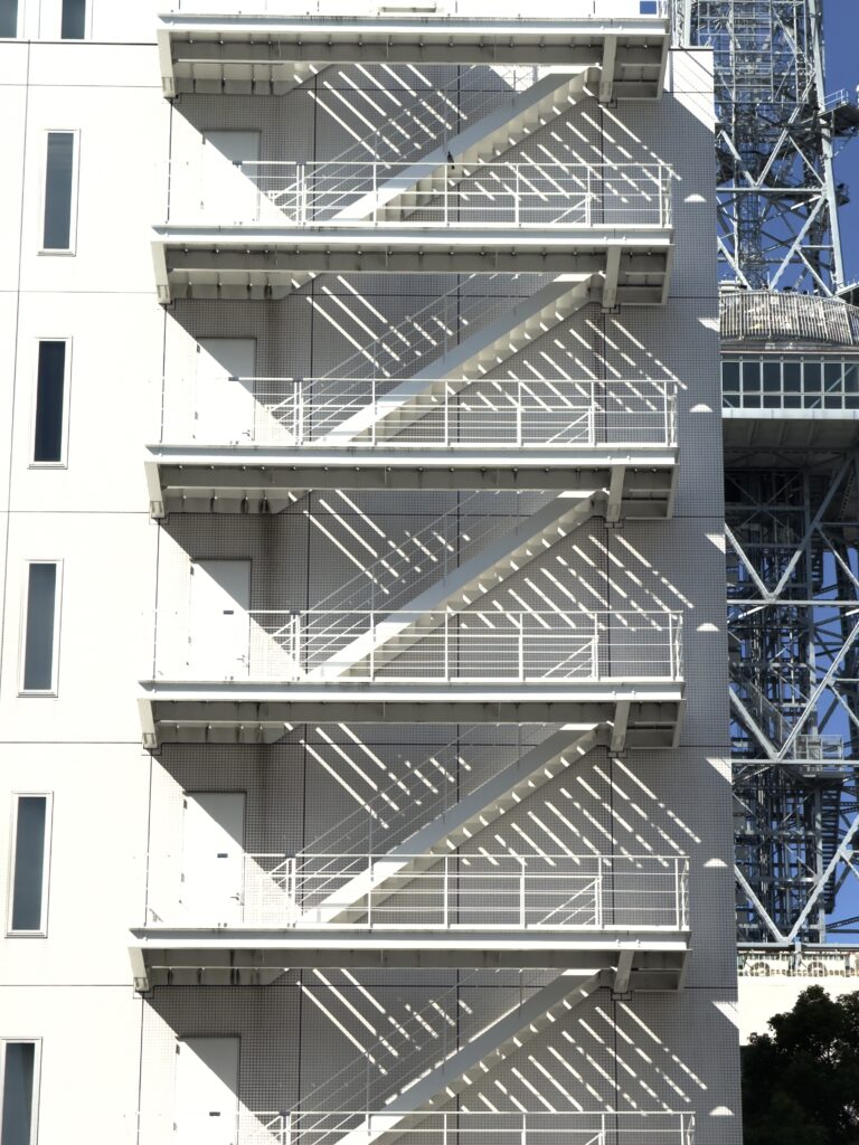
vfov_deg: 16.4
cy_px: 572
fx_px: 3970
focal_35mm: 120
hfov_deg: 12.3
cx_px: 430
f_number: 2.8
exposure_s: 1/2283
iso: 50
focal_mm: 15.66
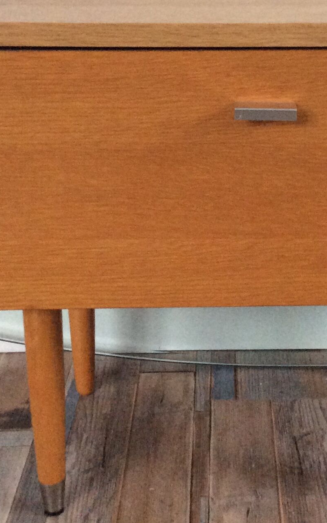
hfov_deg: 18.7
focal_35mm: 69
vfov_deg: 29.7
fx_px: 984
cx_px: 245
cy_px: 197
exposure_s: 1/25
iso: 200
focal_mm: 3.3
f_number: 2.4
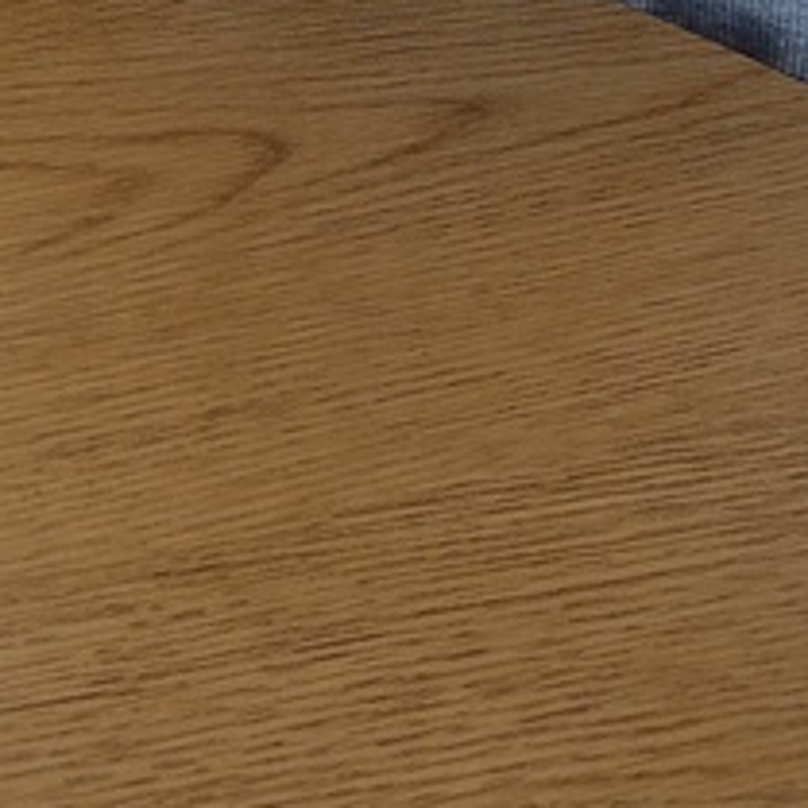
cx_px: 425
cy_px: -773
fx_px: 3090
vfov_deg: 13.1
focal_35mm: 117
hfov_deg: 14.9
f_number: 1.7
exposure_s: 1/60
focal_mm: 4.71
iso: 185
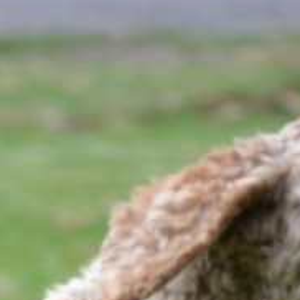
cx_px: 3
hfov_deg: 2.6
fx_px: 6736
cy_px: 400
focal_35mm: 687
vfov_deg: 2.5
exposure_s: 1/640
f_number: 4.5
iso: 400
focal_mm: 98
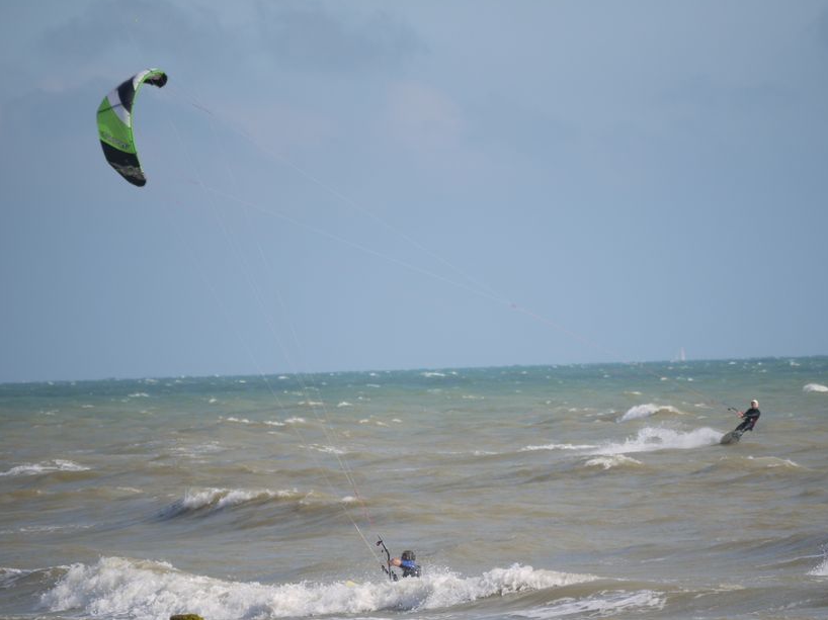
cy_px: 379
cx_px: 484
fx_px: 11980
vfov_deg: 3.0
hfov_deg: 4.0
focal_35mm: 501
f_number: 5.6
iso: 100
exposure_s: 1/640
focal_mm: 200
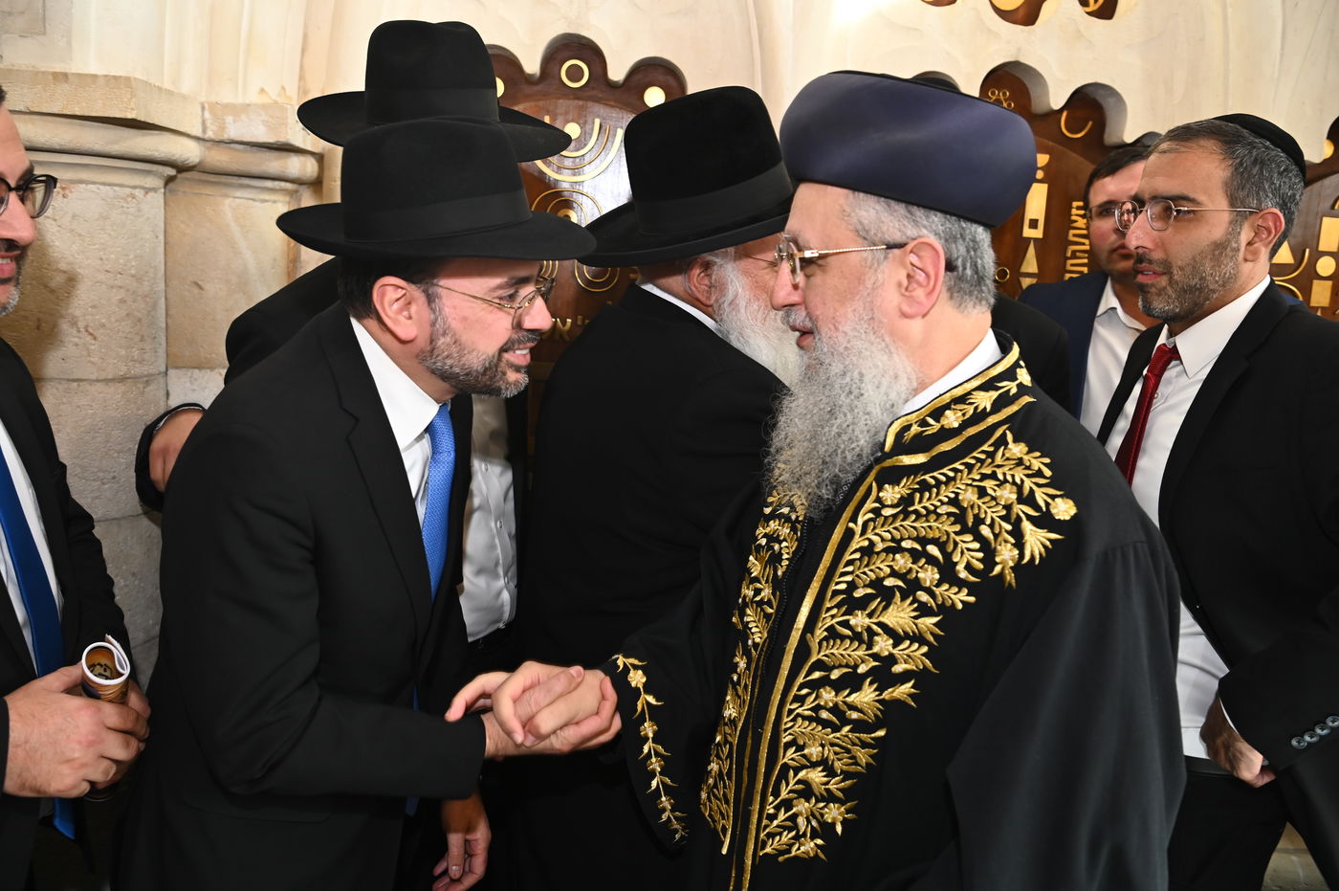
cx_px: 670
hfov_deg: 58.8
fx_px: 1189
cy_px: 446
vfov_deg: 41.0
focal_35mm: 32
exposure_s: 1/160
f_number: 5
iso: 800
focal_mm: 32
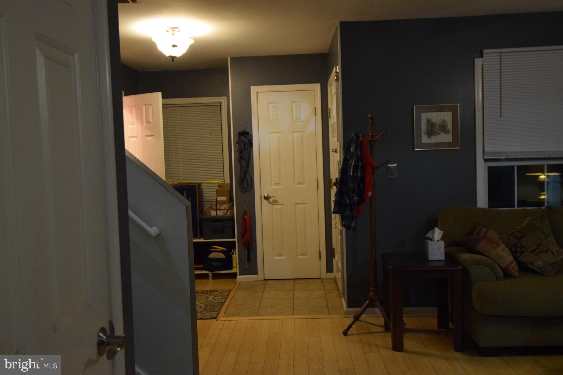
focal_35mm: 36
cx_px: 282
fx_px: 563
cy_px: 188
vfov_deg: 36.9
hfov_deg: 53.1
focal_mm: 24
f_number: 4
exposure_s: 1/60
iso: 3200
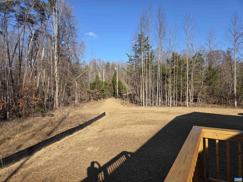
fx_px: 161
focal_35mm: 23
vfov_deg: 58.9
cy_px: 91
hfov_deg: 73.9
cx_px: 122
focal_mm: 5.4
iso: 80
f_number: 1.8
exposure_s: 1/3840
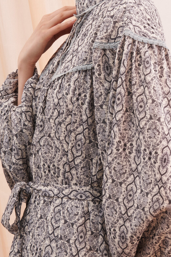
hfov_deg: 8.5
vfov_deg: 12.7
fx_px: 1154
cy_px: 98
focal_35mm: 162
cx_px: 126
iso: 400
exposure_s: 1/160
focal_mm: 70
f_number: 11
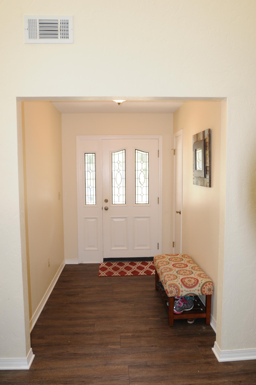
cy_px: 192
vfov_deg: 70.5
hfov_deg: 50.3
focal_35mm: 26
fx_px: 273
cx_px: 128
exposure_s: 1/60
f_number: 4
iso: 400
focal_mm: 17
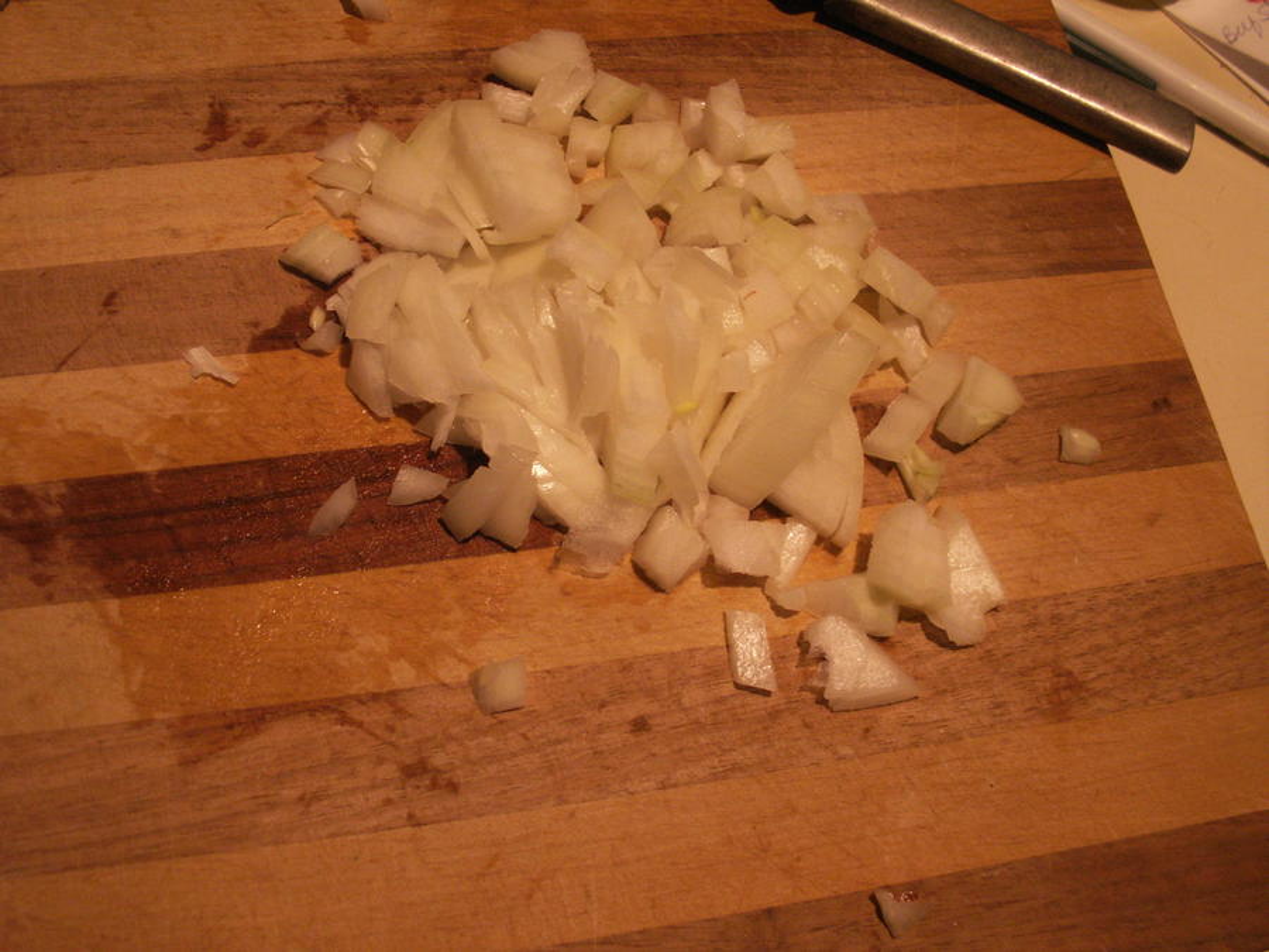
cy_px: 476
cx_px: 634
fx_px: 1283
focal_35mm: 35
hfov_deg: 52.6
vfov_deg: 40.7
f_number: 2.8
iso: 160
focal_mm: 5.86
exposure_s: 1/20
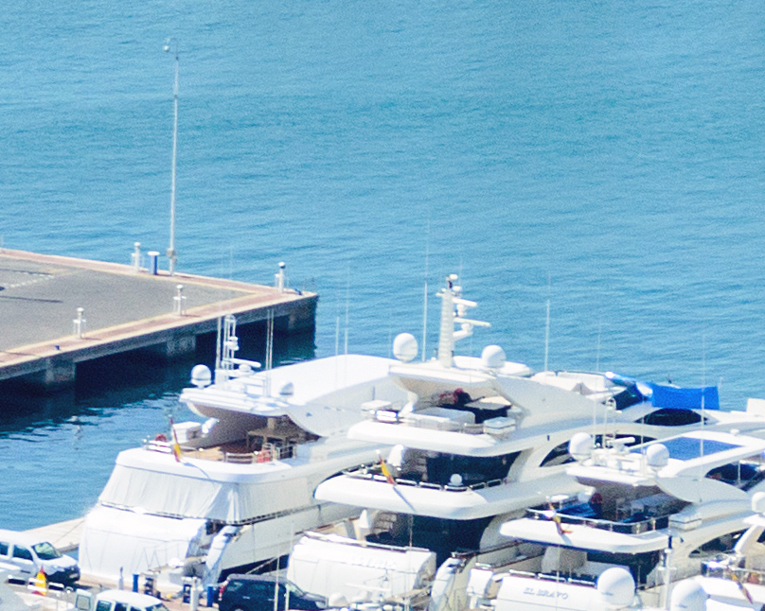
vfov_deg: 1.8
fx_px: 19444
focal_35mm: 859
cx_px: -1601
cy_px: 1857
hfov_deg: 2.2
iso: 100
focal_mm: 82
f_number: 9
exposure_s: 1/320
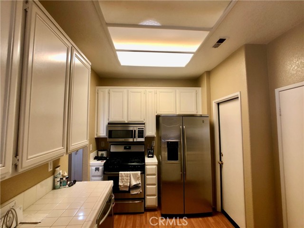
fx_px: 246
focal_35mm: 28
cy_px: 114
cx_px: 152
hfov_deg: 63.4
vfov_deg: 49.7
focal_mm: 4
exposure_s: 1/15
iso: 50
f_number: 1.8
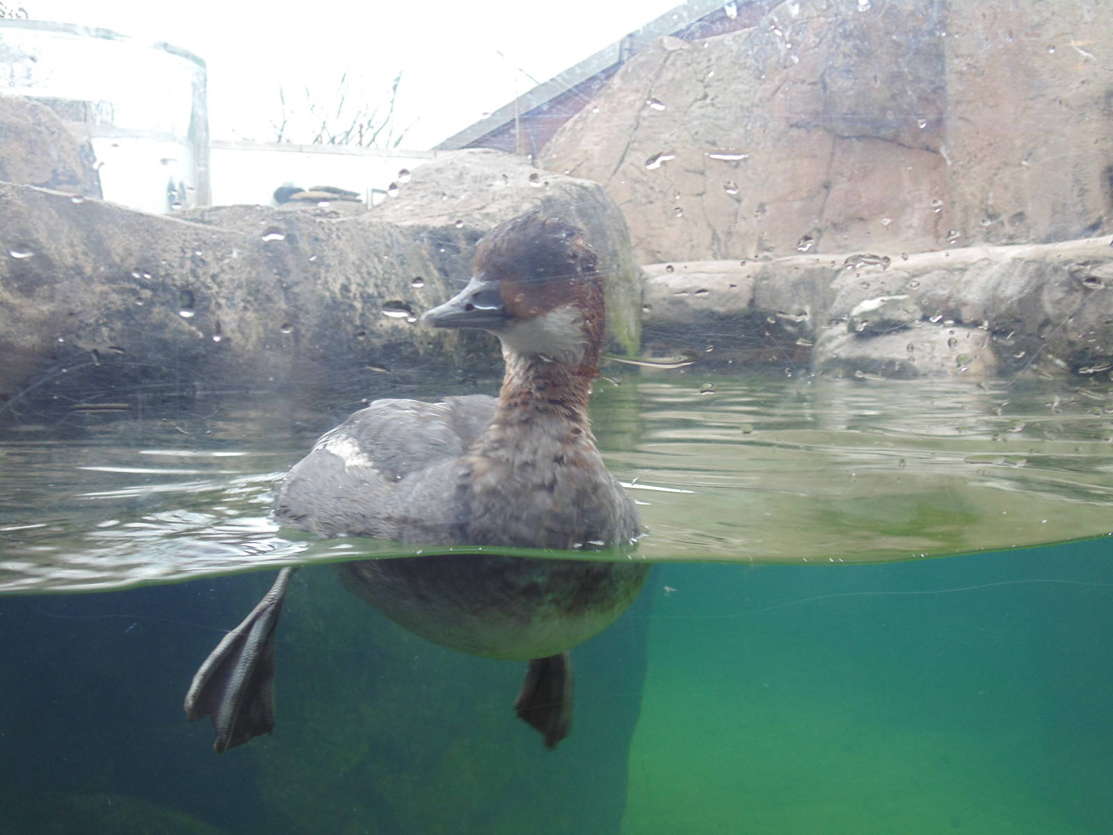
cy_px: 418
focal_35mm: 41
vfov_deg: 35.1
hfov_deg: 45.8
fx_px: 1318
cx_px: 556
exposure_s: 1/40
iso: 80
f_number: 3.6
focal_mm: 7.4
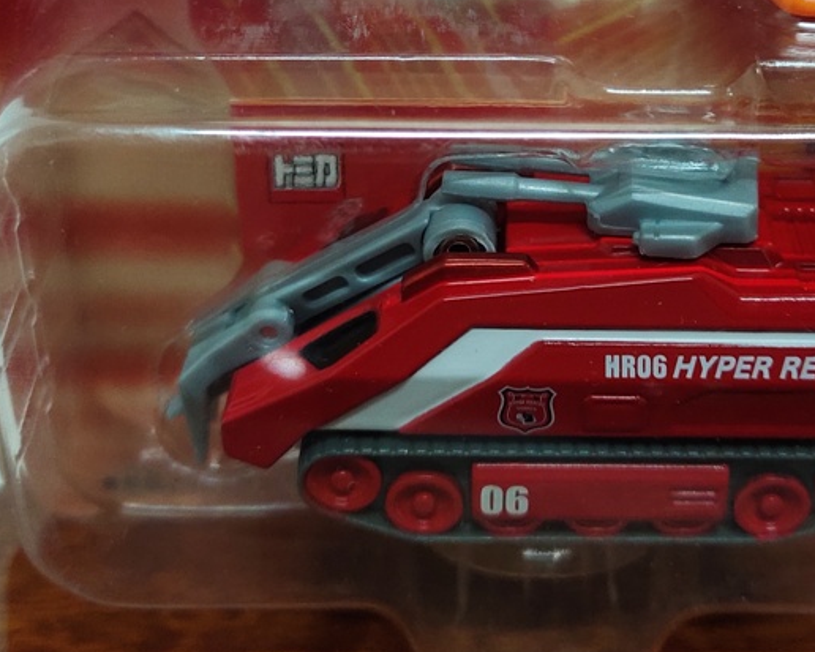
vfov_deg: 25.2
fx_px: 1423
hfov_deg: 31.7
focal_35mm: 59
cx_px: 539
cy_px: 95
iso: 1074
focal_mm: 4.74
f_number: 1.79
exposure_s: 1/33.3
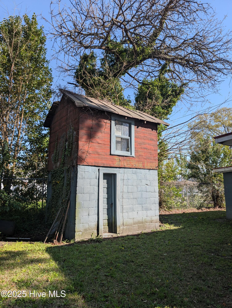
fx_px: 214
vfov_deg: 71.5
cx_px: 116
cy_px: 154
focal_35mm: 24
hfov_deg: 56.9
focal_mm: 6.9
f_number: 1.68
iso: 21
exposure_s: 1/595
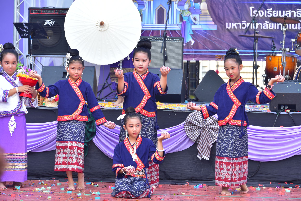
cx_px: 150
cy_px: 100
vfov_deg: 10.2
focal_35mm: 135
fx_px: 1129
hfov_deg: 15.2
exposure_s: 1/160
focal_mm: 135
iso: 200
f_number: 6.3
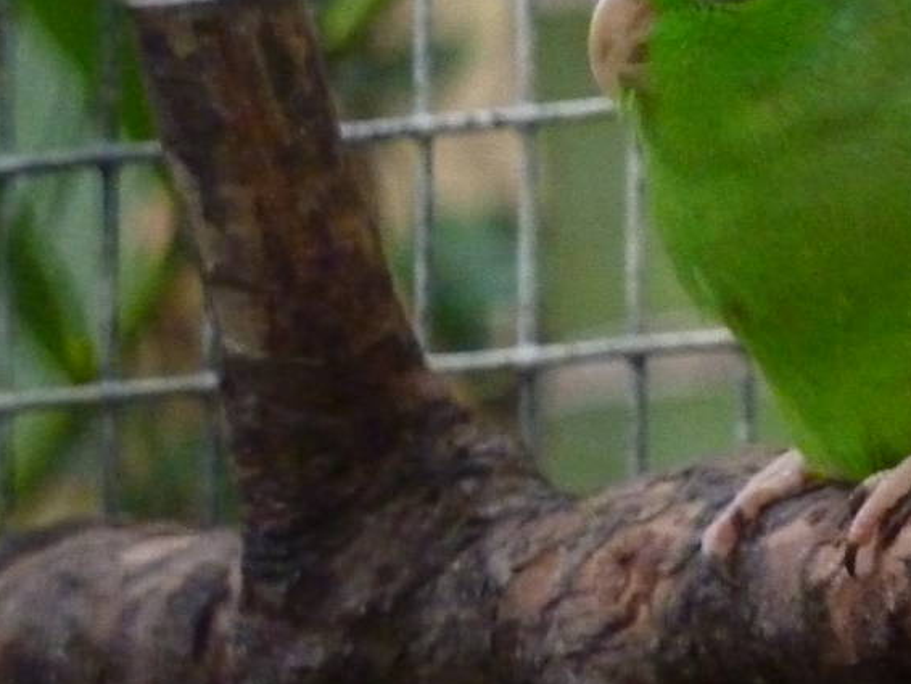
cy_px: 151
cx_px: 895
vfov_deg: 2.2
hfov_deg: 2.9
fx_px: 18009
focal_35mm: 684
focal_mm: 39.7
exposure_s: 1/40
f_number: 4.7
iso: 800
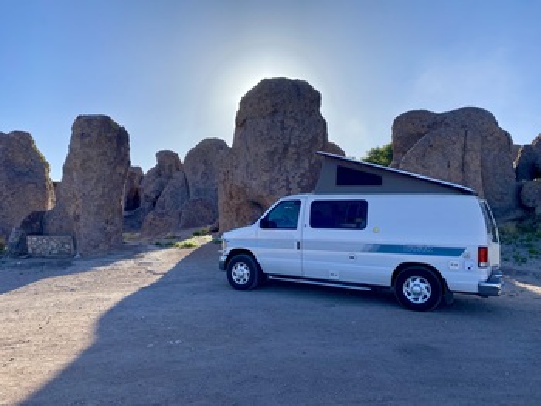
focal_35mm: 26
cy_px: 203
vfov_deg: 53.1
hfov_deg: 67.3
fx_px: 407
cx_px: 270
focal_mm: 4.25
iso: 32
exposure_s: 1/3401
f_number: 1.8
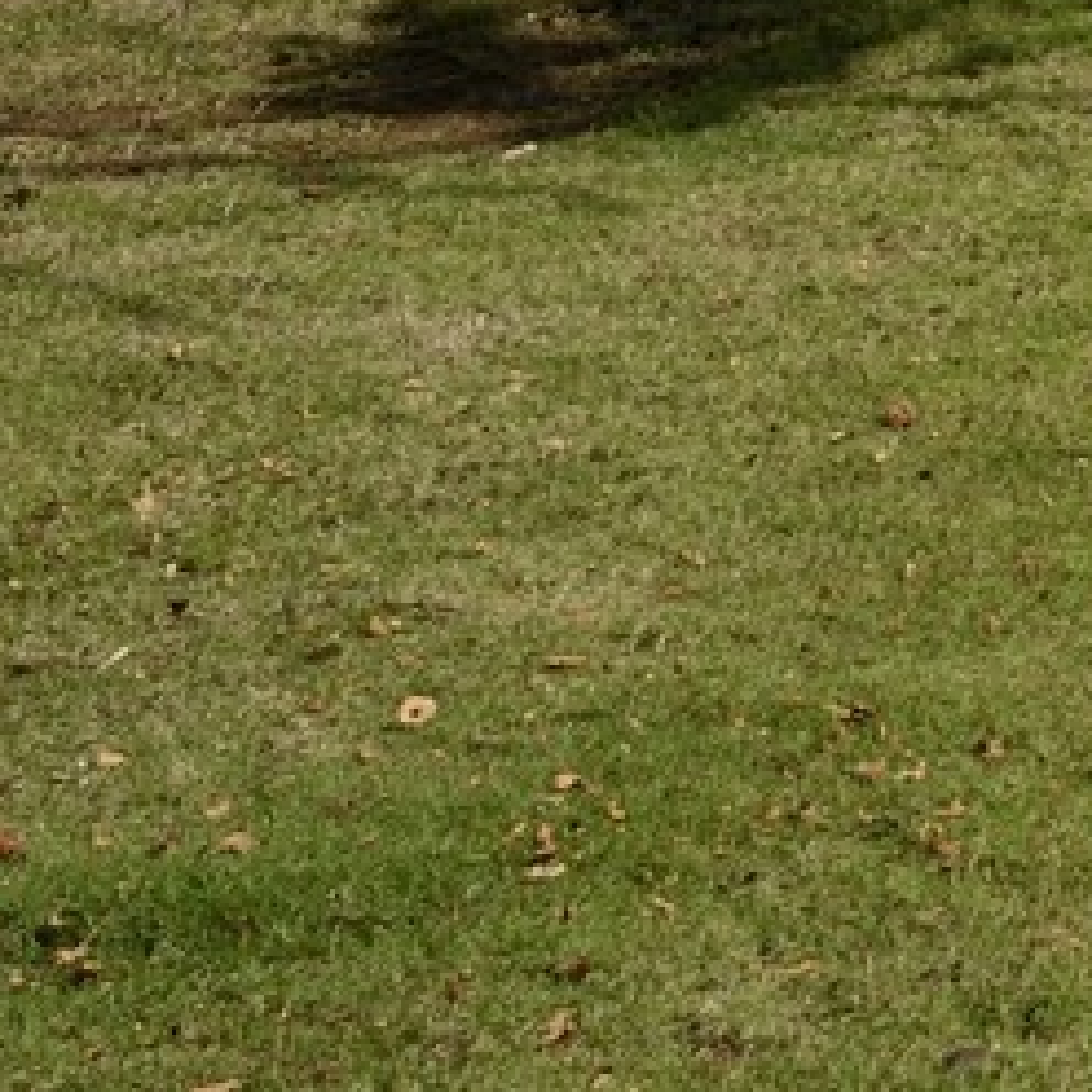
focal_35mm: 104
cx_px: 3338
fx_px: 3712
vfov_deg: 13.6
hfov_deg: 10.8
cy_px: -1246
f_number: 16
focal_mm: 19
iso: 200
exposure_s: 1/250
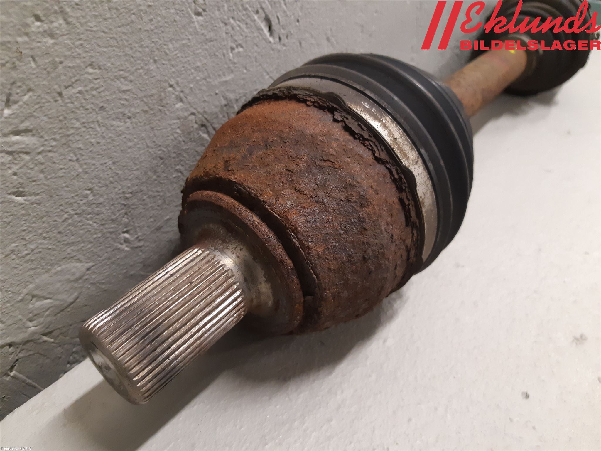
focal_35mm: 26
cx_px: 300
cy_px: 226
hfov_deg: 67.3
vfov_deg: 53.1
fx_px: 451
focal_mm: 3.93
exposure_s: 1/50
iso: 250
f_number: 1.7
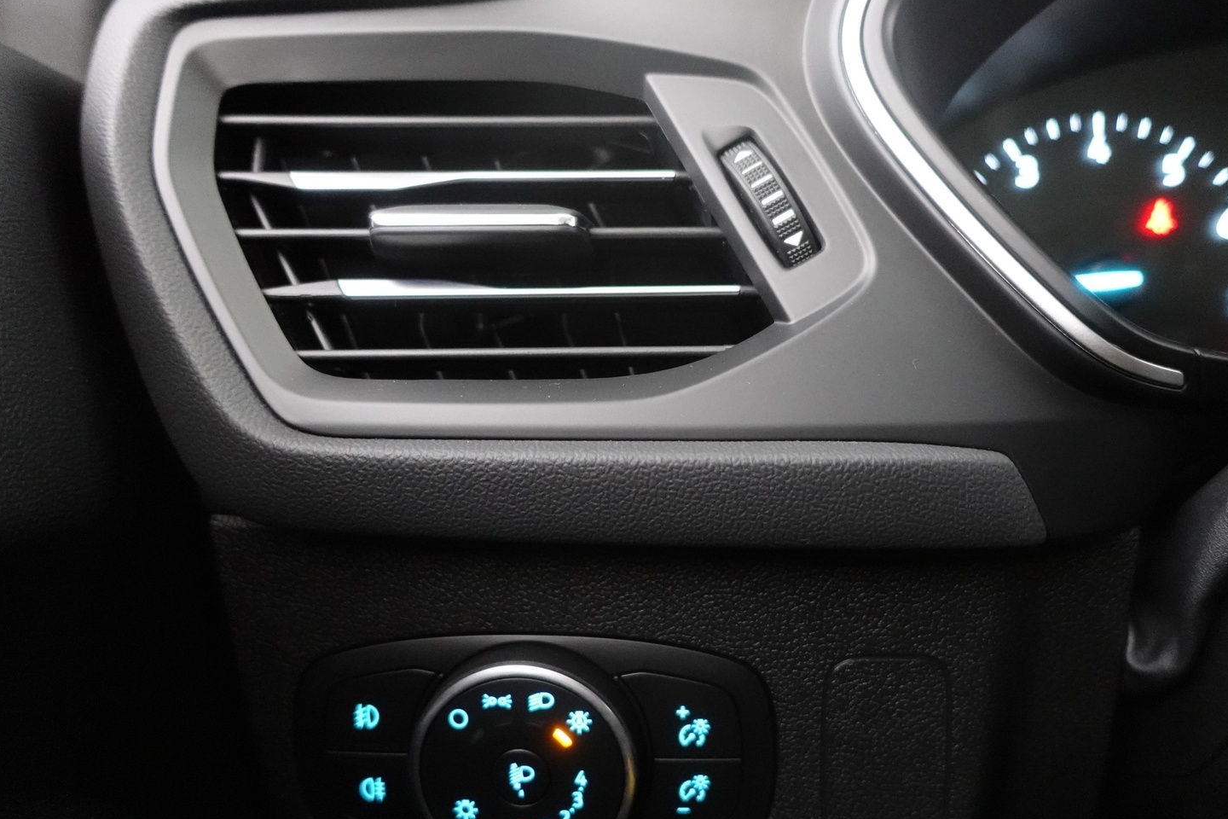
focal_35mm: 27
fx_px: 921
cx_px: 669
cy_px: 428
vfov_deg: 47.9
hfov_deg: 67.3
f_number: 1.8
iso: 3200
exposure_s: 1/25
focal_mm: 9.4
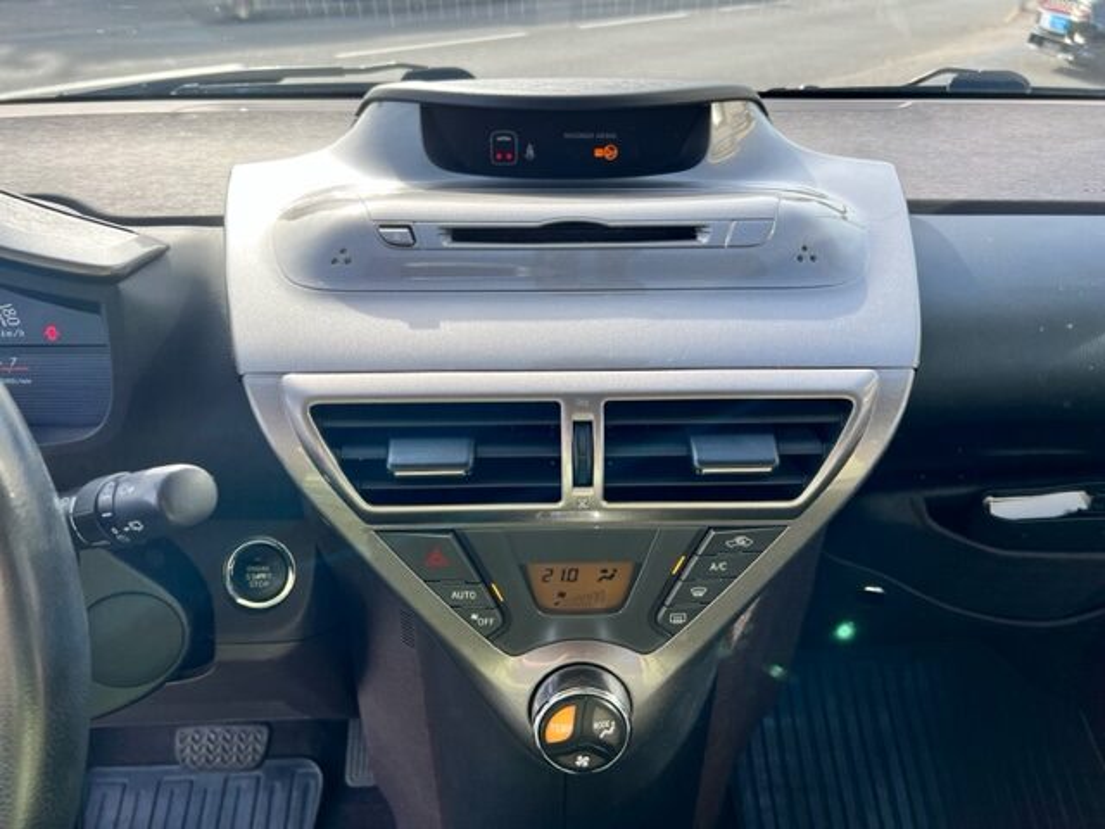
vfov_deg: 53.1
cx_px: 552
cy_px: 414
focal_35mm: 26
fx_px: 830
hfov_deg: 67.3
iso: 50
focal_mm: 5.7
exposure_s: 1/758
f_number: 1.5
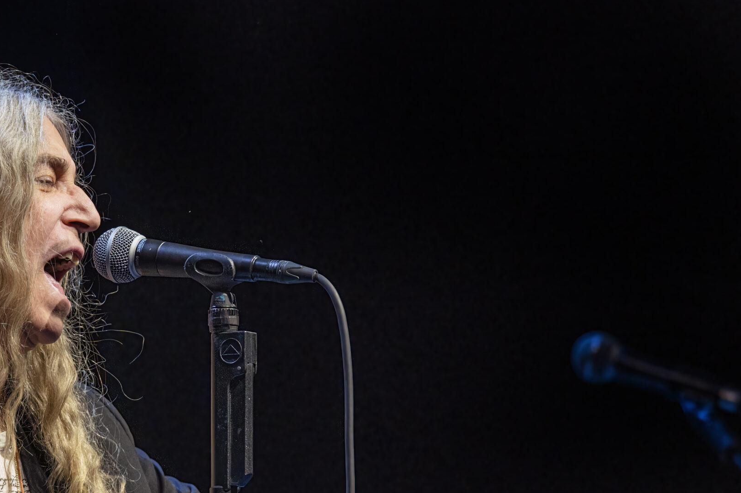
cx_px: 186
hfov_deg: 3.8
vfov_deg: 2.5
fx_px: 11085
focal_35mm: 539
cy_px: 367
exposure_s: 1/800
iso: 3200
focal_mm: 340
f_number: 6
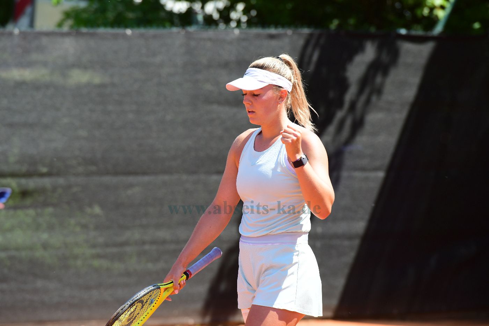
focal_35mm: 300
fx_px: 4074
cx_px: 244
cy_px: 163
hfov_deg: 6.9
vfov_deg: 4.6
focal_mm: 200
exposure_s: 1/400
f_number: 5
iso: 140
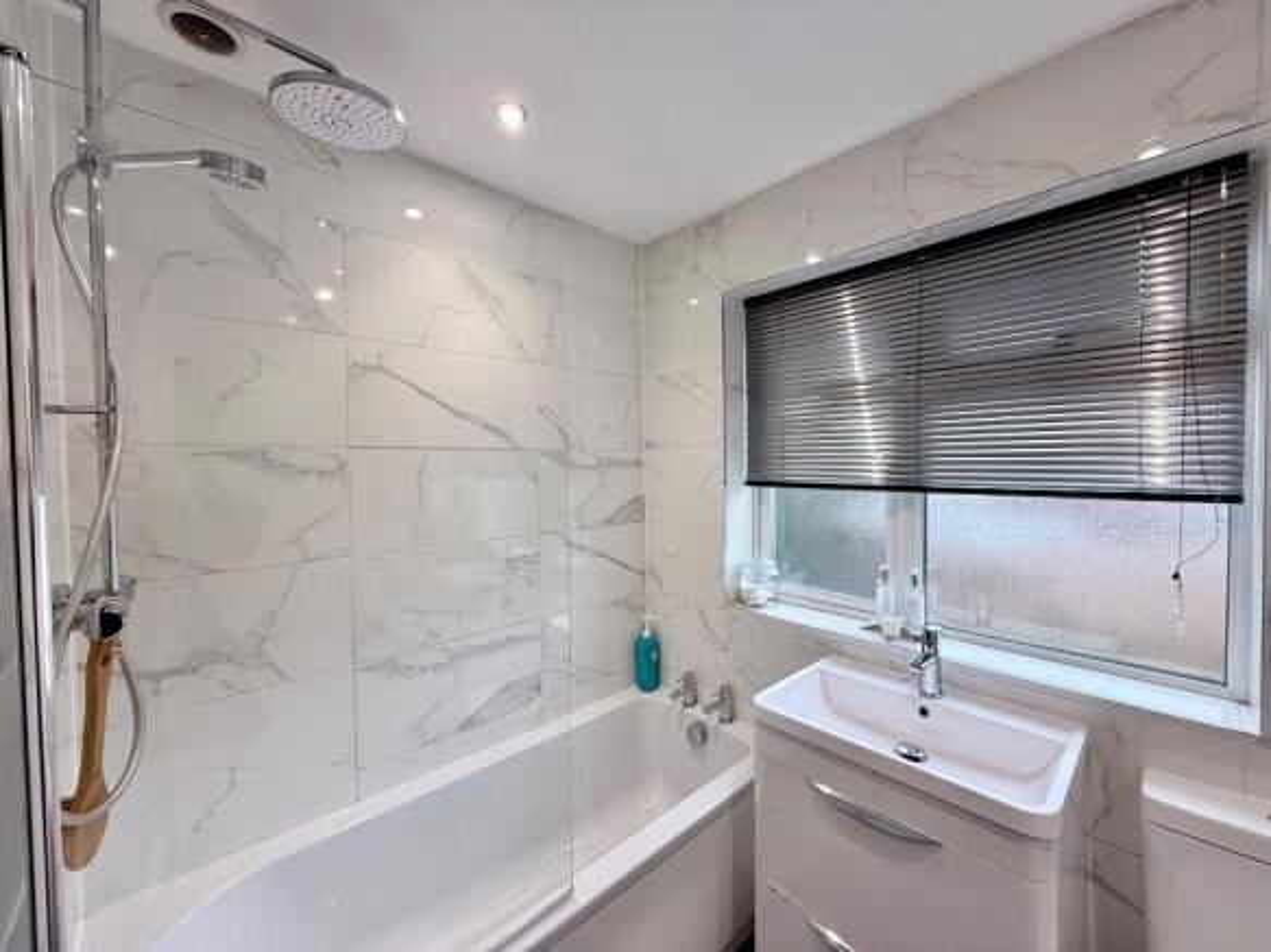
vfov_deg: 85.7
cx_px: 636
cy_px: 476
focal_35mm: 14
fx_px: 514
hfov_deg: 102.1
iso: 100
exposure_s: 1/100
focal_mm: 2.22
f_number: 2.2
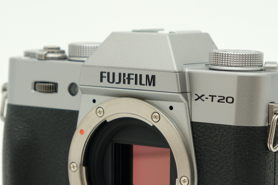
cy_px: 158
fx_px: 1120
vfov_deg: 9.4
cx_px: 140
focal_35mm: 145
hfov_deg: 14.1
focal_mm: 55
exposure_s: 1/125
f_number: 8
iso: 200
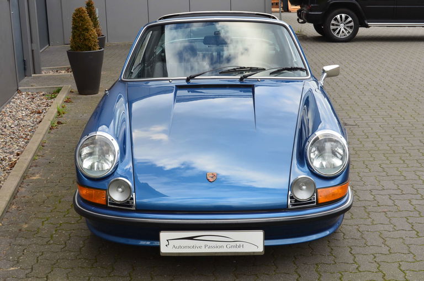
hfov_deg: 37.0
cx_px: 212
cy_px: 140
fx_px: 634
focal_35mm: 54
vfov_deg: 24.9
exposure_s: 1/40
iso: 400
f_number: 9
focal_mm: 36
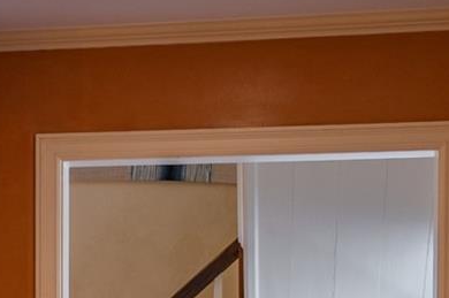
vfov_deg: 10.1
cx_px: -219
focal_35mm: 126
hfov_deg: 15.1
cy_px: 566
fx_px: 1570
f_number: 4
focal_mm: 24
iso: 450
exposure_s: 1/25
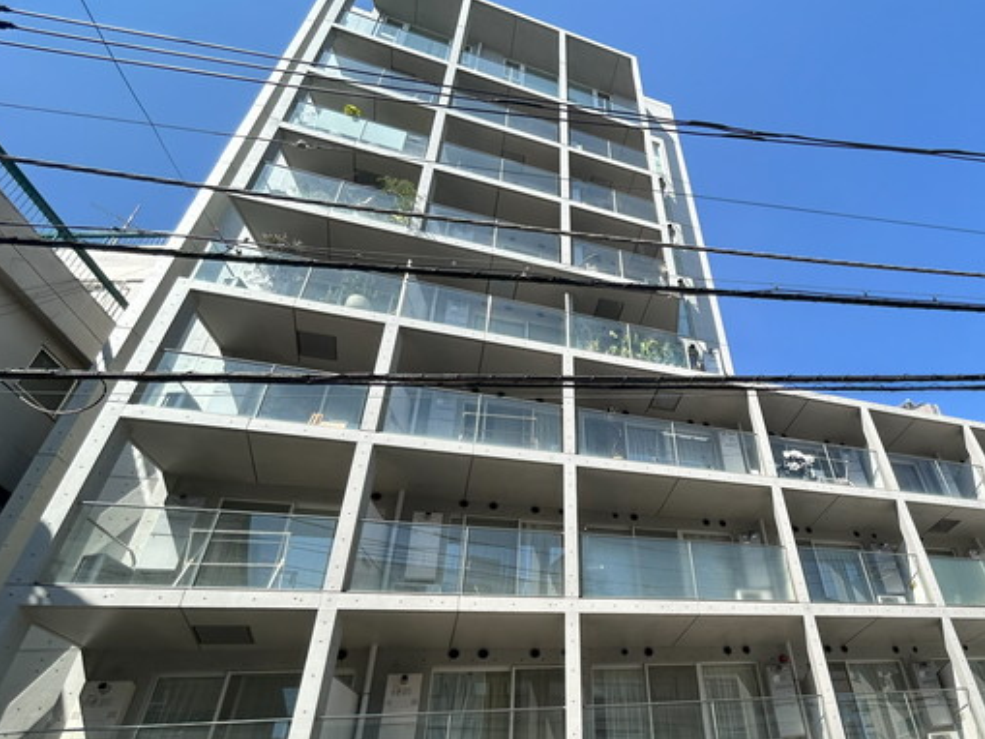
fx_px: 626
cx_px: 722
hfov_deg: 71.9
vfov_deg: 60.7
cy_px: 437
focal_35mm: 22
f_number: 2.4
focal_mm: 1.54
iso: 32
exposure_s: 1/637
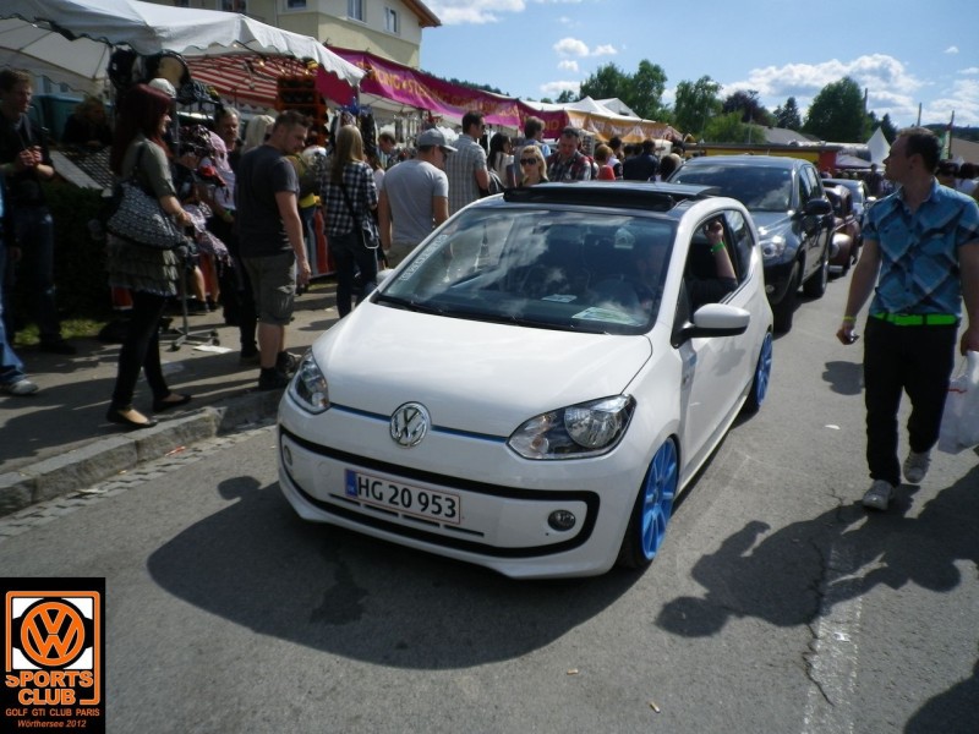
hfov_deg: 63.4
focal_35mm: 28
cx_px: 490
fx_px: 792
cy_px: 367
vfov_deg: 49.7
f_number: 3.5
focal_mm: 5.1
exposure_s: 1/1000
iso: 80
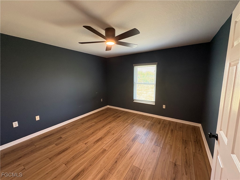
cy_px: 90
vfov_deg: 85.7
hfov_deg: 102.1
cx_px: 120
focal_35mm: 14
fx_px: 97
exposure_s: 1/60
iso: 320
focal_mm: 2.22
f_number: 2.2
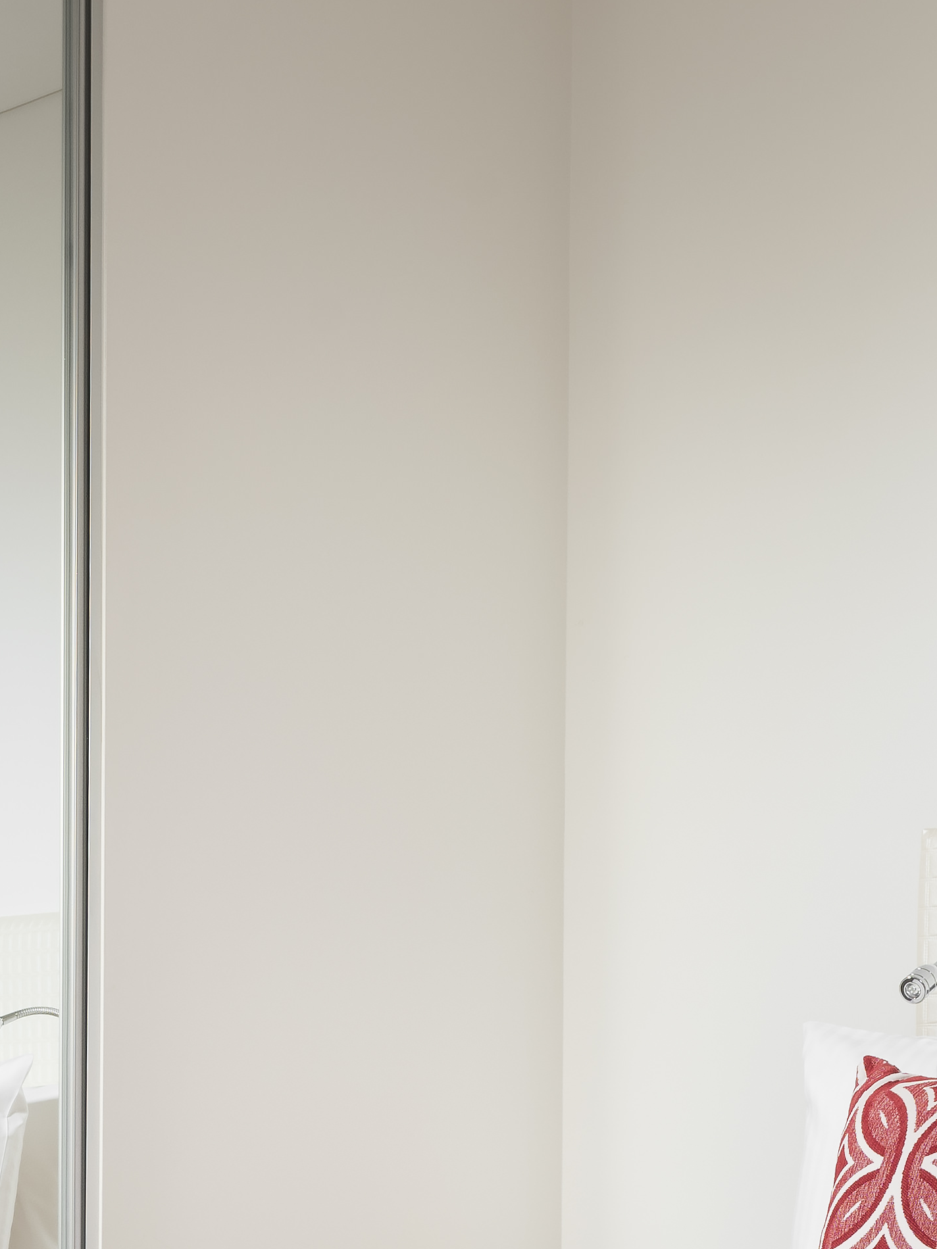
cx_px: 903
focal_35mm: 82
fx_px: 2960
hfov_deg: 17.6
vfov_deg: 22.8
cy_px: 1277
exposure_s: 1/4
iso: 160
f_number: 9.5
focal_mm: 22
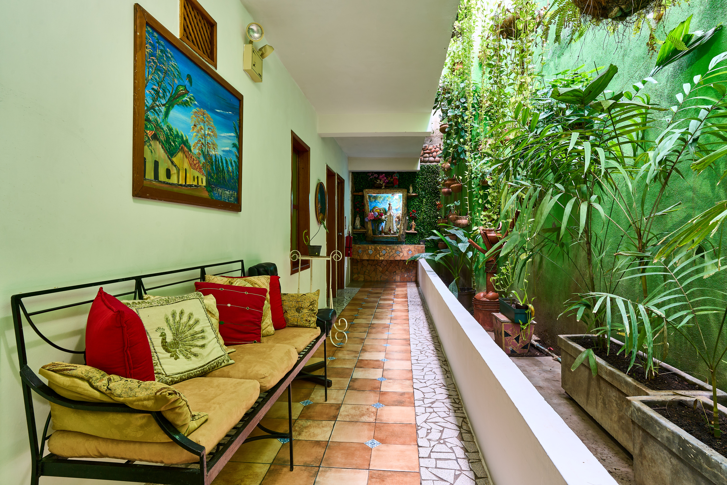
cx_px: 364
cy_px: 242
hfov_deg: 84.0
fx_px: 404
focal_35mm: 20
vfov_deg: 61.9
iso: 100
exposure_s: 6
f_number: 11
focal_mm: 20
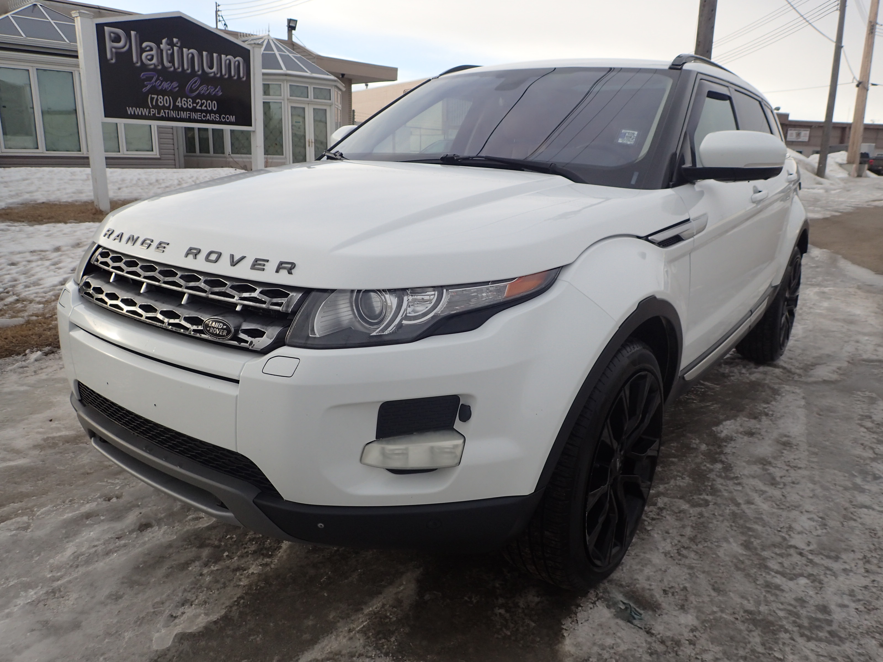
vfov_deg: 54.9
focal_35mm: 25
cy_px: 331
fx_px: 638
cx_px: 442
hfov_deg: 69.4
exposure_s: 1/640
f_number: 2.8
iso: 100
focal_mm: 4.5
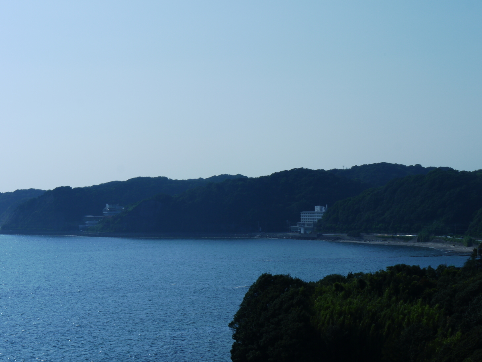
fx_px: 975
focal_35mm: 70
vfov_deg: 21.0
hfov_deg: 27.8
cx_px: 241
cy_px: 181
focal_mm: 35
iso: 100
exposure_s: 1/250
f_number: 18
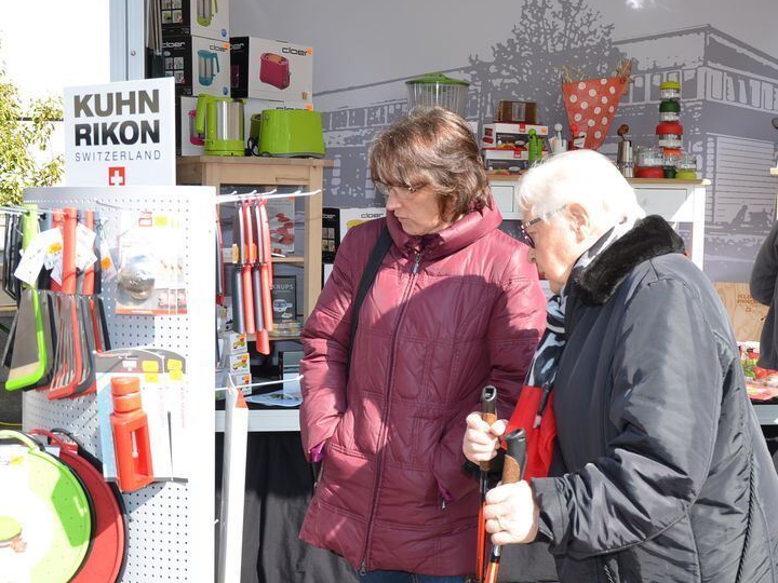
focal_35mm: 52
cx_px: 464
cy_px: 275
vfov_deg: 28.0
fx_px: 1169
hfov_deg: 36.7
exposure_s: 1/200
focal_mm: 26
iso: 100
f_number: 4.5
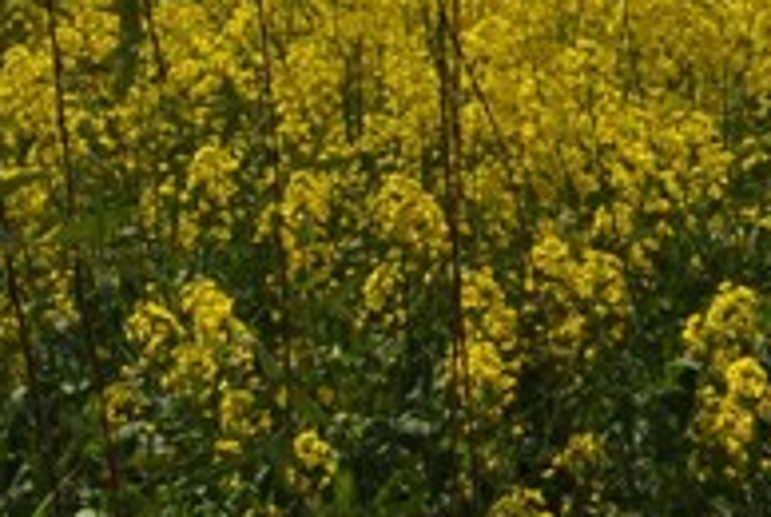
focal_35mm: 277
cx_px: 1033
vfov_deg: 4.9
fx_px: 5934
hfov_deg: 7.3
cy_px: -634
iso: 200
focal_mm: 35
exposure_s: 1/400
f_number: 11
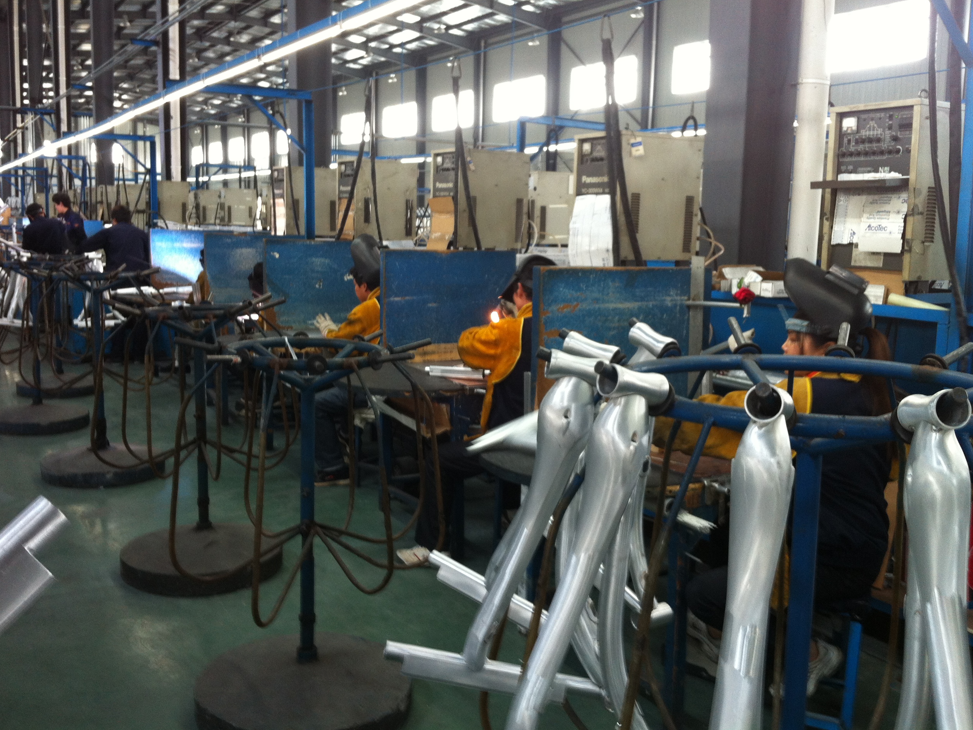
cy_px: 359
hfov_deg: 51.3
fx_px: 1012
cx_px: 474
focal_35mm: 36
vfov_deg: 39.7
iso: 80
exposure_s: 1/15
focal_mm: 3.85
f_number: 2.8
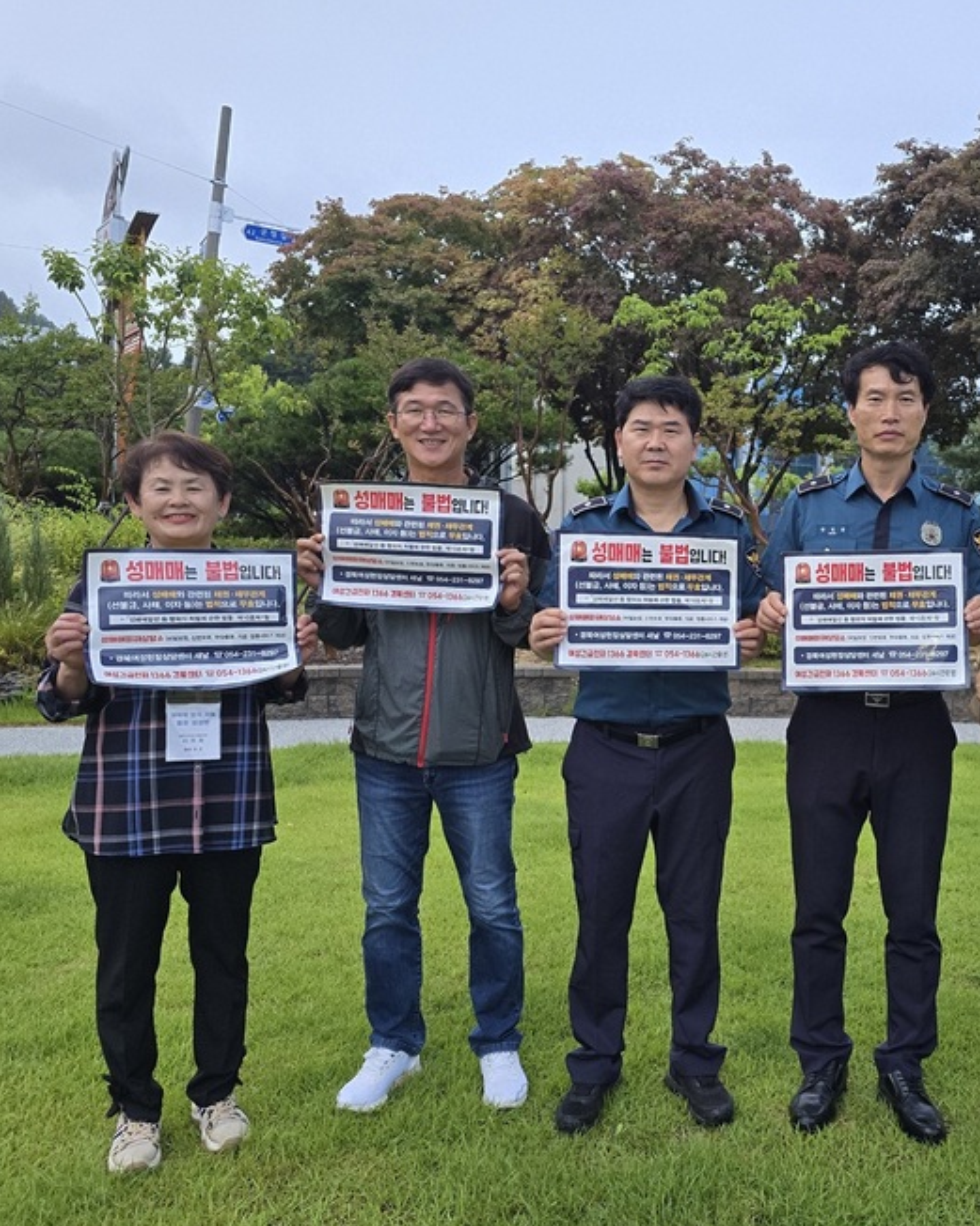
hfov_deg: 44.8
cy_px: 616
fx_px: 1125
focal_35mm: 31
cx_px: 782
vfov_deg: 57.2
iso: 250
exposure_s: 1/120
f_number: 1.7
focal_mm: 6.3
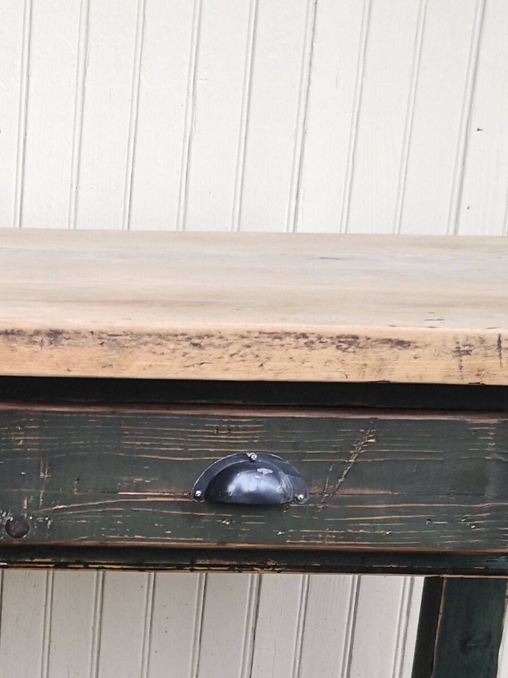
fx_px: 1741
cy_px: 743
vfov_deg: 21.0
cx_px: -151
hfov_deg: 15.8
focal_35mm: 89
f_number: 1.6
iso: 50
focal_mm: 3.95
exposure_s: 1/106
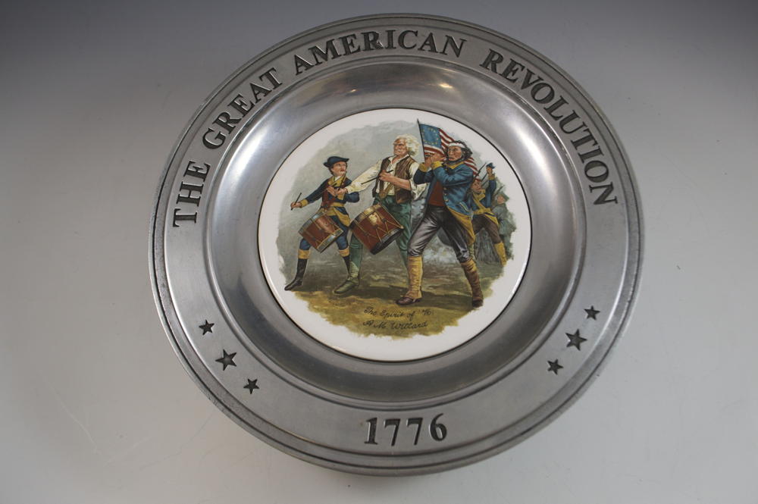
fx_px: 694
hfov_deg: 57.3
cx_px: 379
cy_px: 252
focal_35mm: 33
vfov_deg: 39.9
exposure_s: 1/100
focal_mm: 22
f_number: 5
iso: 400
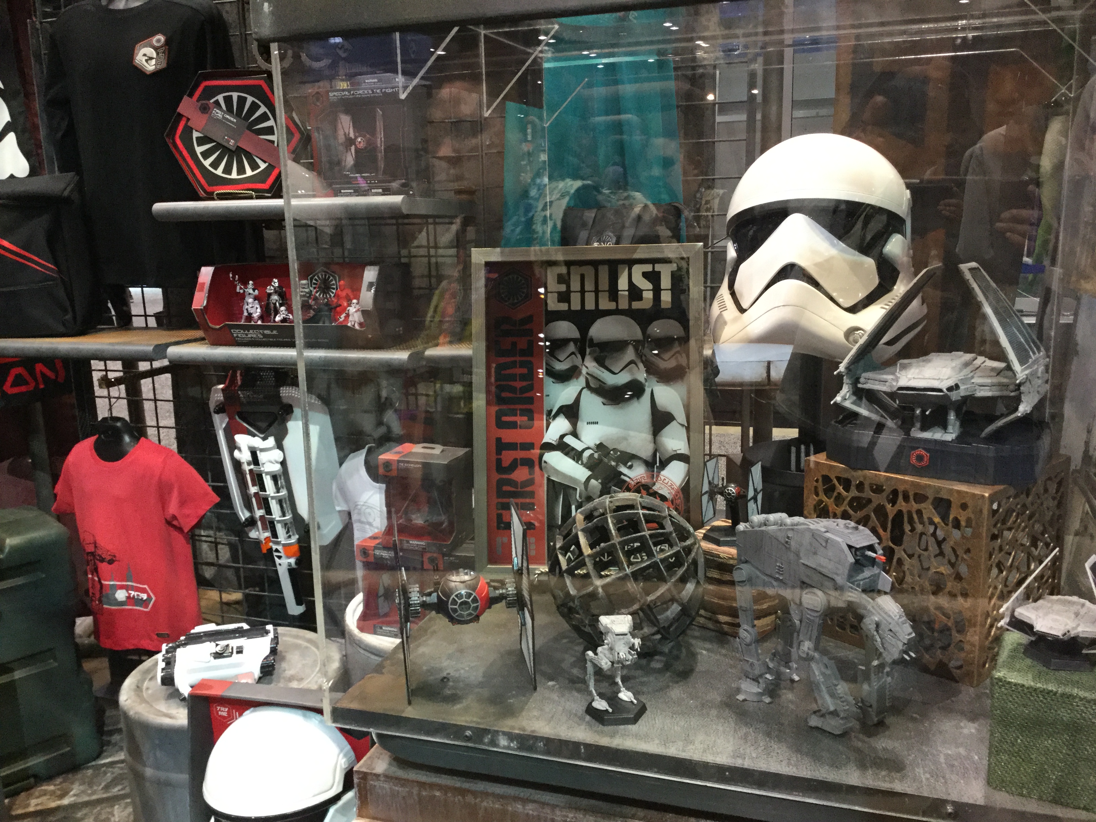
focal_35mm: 31
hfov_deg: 58.4
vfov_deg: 45.4
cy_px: 411
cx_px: 548
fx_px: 982
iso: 125
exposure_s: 1/30
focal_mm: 3.3
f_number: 2.4
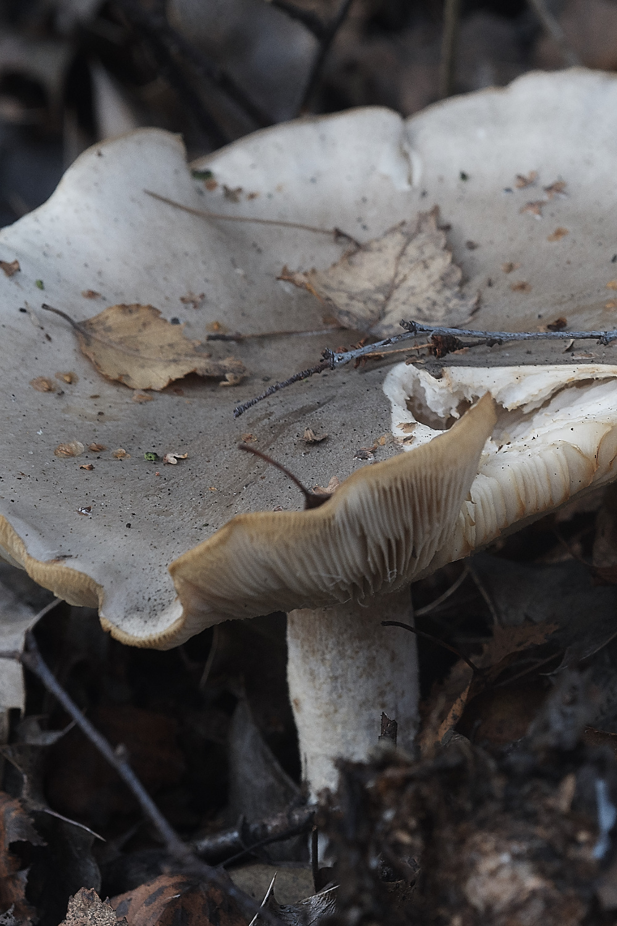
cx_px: 308
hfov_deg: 4.6
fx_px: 7712
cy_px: 463
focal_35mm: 300
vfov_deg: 6.9
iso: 2000
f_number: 14
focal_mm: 200
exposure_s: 1/10
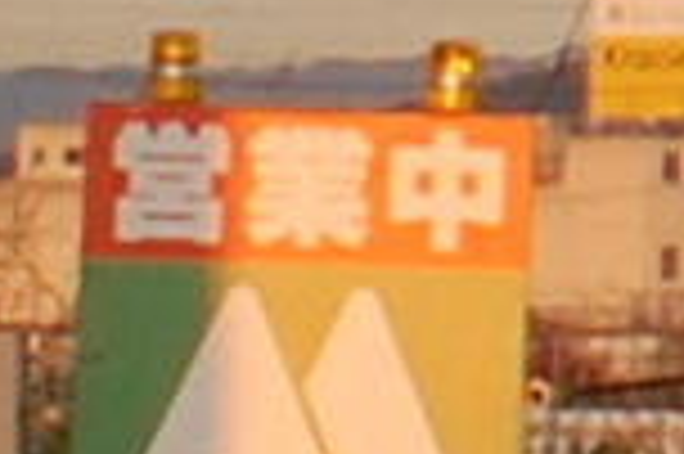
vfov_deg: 15.7
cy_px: 191
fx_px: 1651
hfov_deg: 21.6
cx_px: -148
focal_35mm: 87
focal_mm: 20
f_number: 8
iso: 200
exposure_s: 1/100
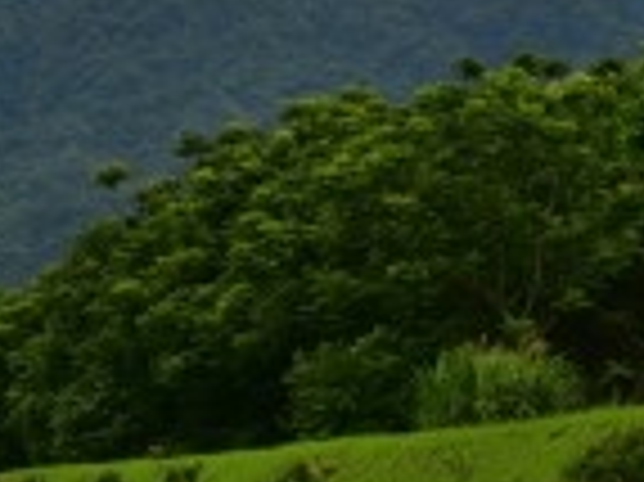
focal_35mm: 301
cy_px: 227
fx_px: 5595
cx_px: -608
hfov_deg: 6.4
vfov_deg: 4.9
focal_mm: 70
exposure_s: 1/320
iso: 100
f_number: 7.1
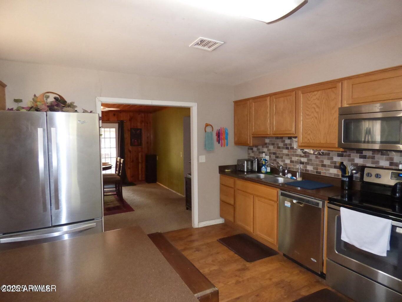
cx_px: 201
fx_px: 232
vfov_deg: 66.0
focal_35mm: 20
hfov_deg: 81.7
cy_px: 151
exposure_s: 1/60
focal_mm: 3.58
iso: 800
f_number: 2.8
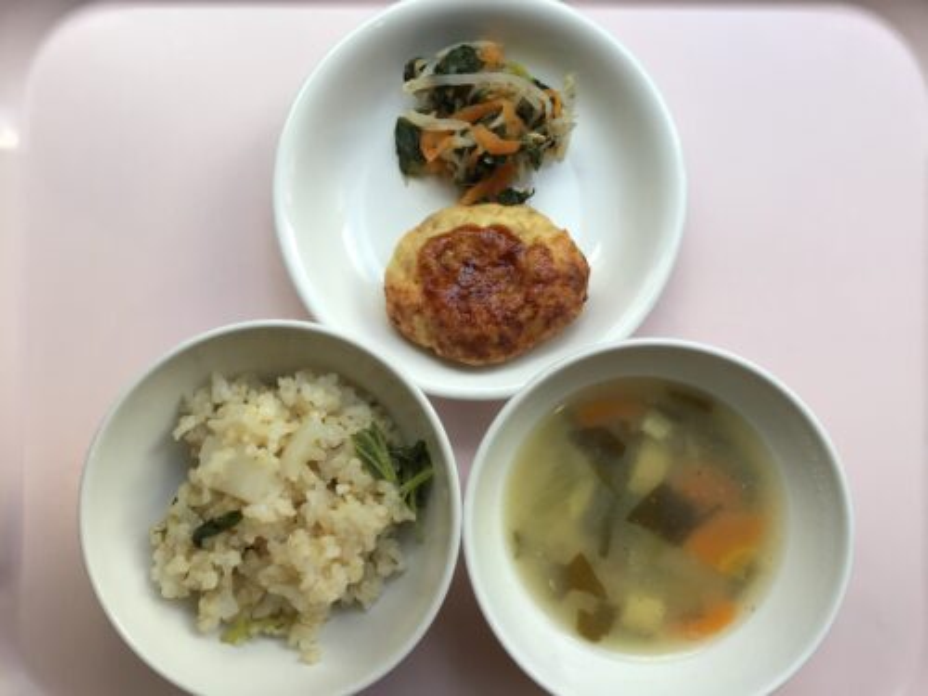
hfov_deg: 58.4
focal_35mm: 31
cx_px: 464
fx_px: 831
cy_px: 348
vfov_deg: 45.4
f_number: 2.4
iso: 32
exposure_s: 1/120
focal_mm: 3.3
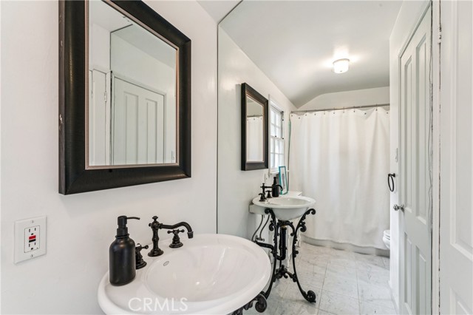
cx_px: 236
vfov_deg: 72.0
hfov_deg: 95.0
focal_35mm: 16
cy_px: 158
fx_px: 217
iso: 100
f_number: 13
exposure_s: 1.3
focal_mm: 16.5
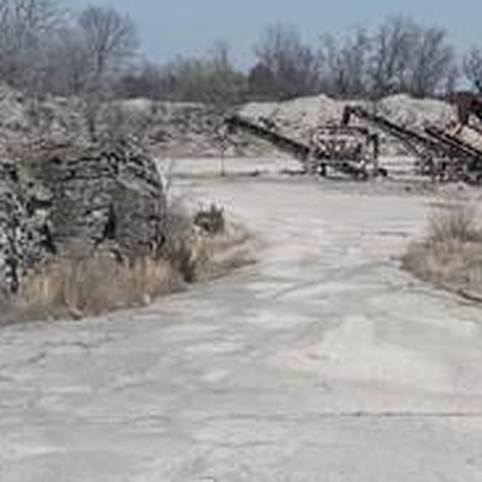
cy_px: 493
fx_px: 1875
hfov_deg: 14.6
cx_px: 361
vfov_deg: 14.4
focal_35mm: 119
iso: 80
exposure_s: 1/11905
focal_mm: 6.76
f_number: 1.78
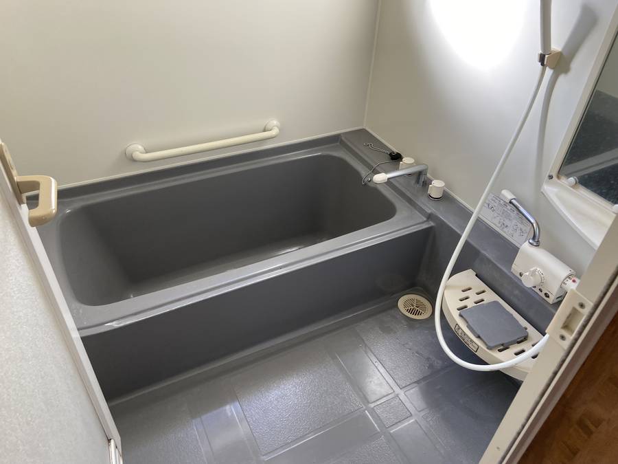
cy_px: 232
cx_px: 309
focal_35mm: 26
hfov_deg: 67.3
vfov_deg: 53.1
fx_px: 464
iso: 125
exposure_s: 1/106
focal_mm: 4.25
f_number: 1.8
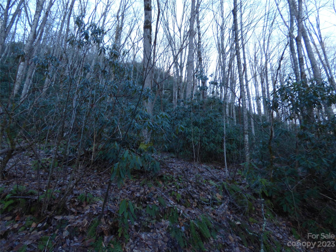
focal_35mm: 20
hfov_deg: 81.7
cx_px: 168
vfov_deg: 66.0
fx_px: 194
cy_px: 126
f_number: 2.8
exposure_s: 1/400
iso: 320
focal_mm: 3.58
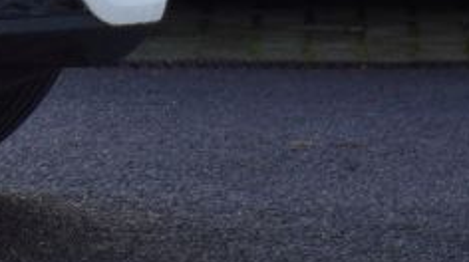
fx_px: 5564
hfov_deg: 4.6
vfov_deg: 2.7
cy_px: -542
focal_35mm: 448
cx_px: -936
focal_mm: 42
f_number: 5.6
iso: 100
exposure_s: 1/80
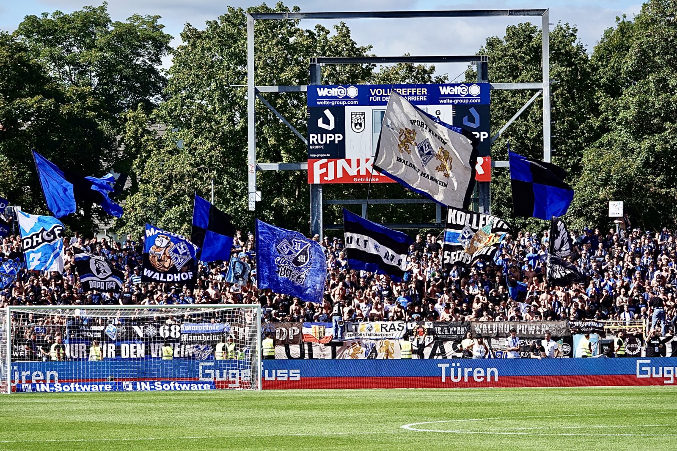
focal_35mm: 207
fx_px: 3892
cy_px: 226
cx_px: 338
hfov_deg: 9.9
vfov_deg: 6.6
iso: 100
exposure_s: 1/640
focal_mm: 75.77
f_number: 4
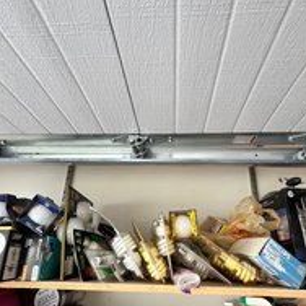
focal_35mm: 21
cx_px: 162
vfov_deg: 71.6
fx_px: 210
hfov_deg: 72.1
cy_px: 178
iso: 250
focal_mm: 1.57
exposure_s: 1/60
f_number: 1.8
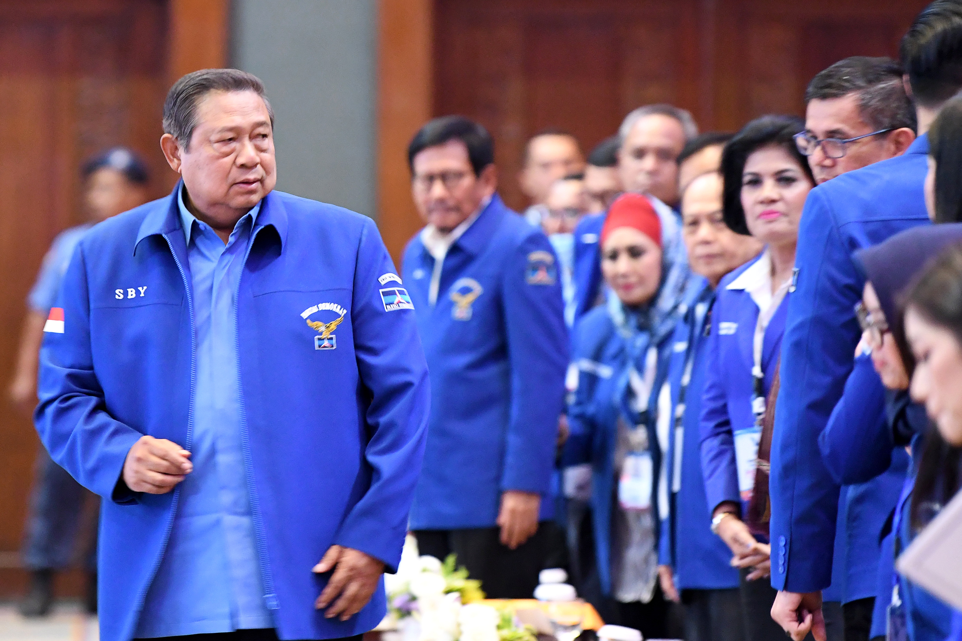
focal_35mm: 278
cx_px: 481
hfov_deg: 7.4
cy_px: 320
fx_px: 7414
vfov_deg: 5.0
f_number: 2.8
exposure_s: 1/50
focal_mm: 185
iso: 3200
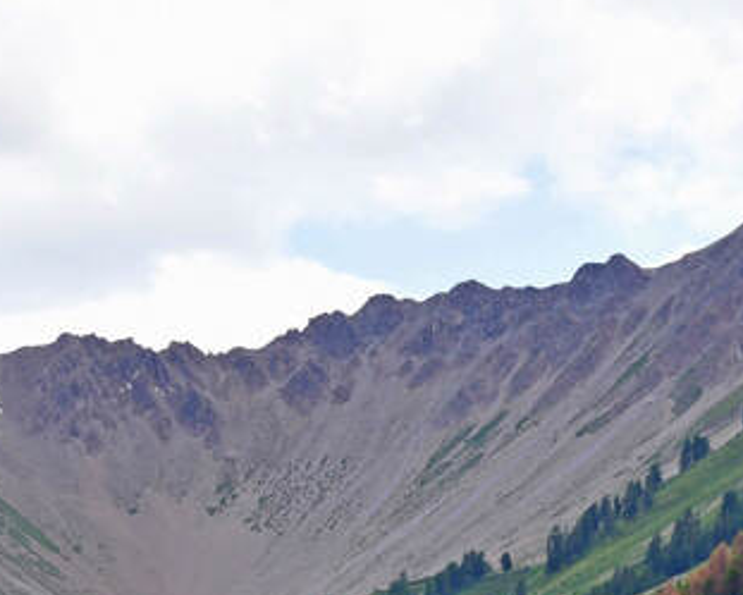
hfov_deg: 10.6
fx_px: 3959
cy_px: 875
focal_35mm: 180
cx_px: -53
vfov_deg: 8.4
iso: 100
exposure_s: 1/200
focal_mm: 34
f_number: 7.1
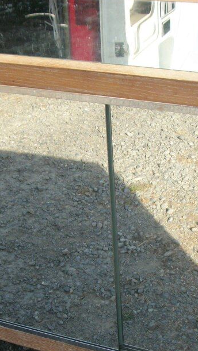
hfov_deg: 16.5
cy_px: 244
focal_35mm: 73
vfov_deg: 28.7
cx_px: 119
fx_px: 681
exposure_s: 1/80
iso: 80
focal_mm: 5.7
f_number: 8.8
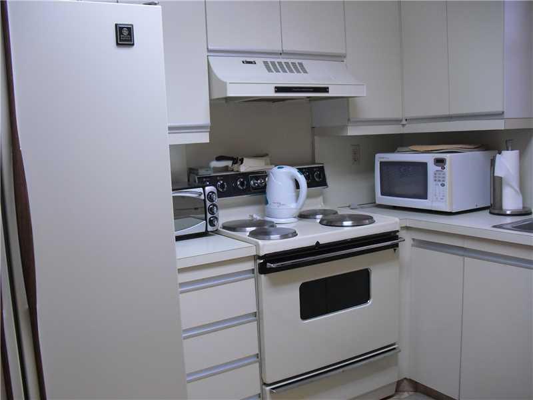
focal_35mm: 36
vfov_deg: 39.7
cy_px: 200
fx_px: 554
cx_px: 266
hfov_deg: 51.4
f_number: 3.1
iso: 200
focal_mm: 6.3
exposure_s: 1/80
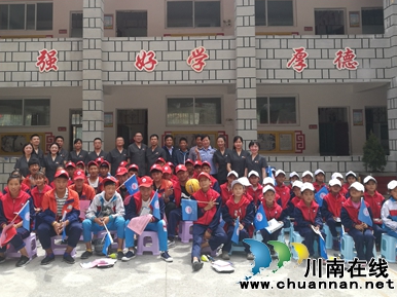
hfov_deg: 52.4
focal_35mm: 35
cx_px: 167
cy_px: 117
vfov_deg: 40.5
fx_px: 401
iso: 50
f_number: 2.2
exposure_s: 1/255
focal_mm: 4.5
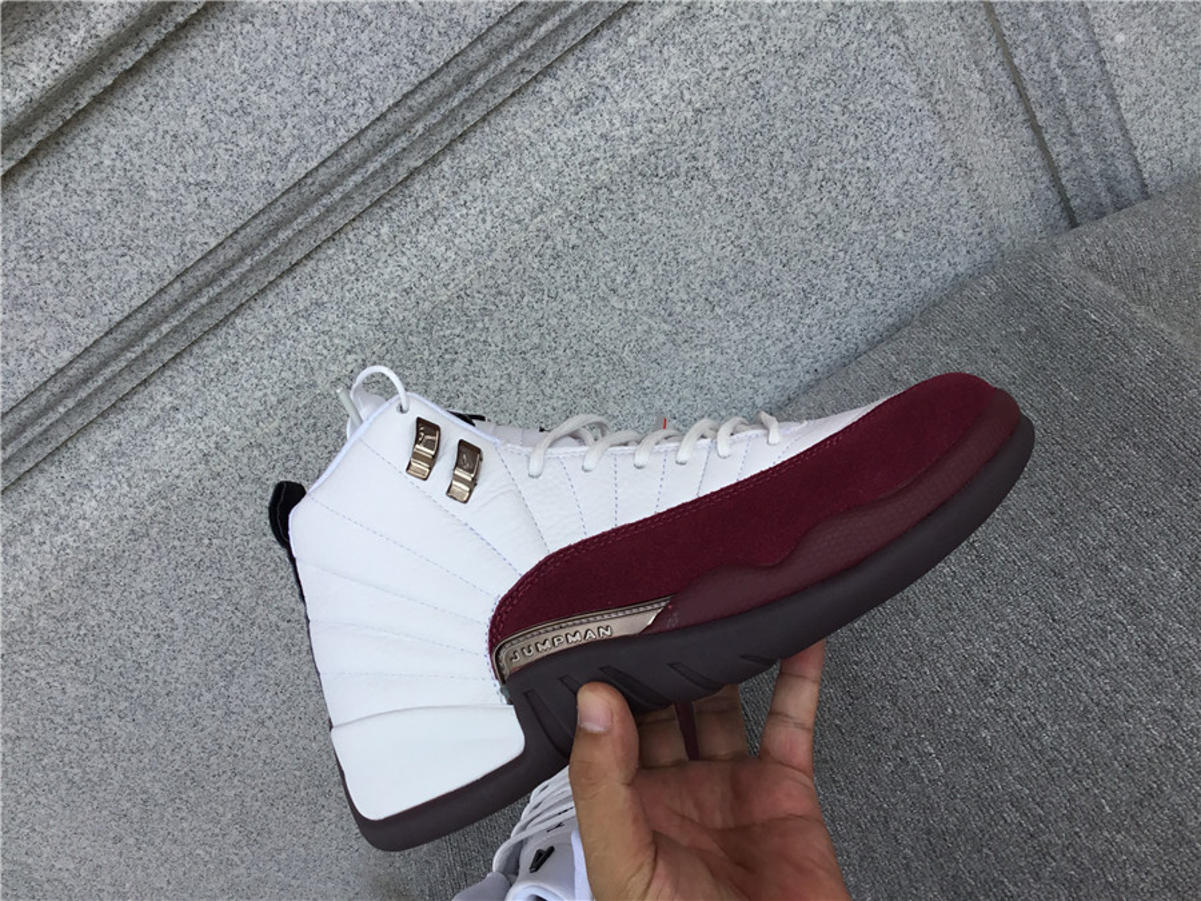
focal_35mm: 31
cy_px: 450
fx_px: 1076
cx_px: 600
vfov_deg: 45.4
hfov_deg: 58.4
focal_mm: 3.3
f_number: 2.4
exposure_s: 1/286
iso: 25
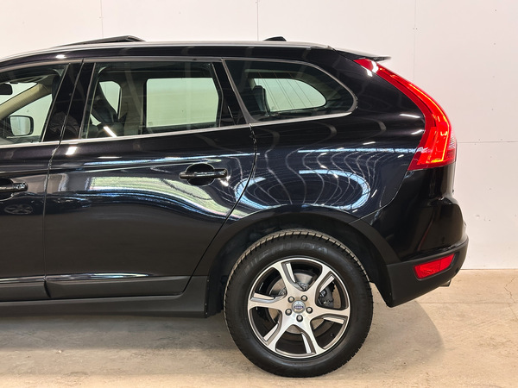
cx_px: 259
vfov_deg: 30.3
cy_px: 194
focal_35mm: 48
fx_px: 718
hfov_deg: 39.7
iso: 250
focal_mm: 6.86
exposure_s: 1/35
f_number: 1.8
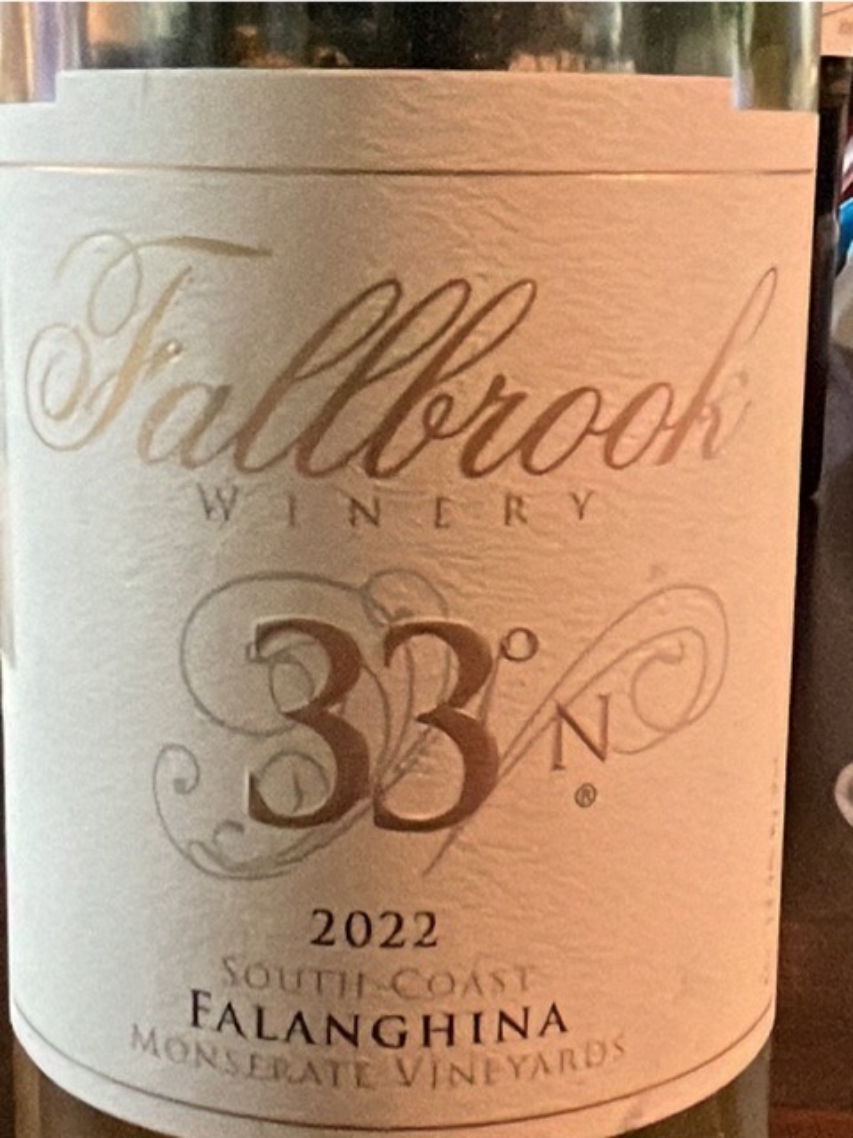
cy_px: 569
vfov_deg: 60.0
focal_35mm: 30
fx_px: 986
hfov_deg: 46.8
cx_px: 426
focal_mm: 1.54
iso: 640
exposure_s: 1/40
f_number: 2.4
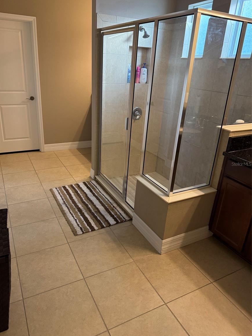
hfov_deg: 54.9
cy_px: 164
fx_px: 243
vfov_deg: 69.4
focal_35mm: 25
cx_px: 121
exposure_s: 1/120
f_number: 1.78
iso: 400
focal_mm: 6.76
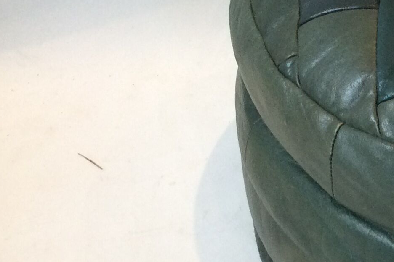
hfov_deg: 20.6
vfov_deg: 14.8
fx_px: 1007
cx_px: 482
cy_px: 175
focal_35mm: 92
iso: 125
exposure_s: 1/25
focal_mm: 3.3
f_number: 2.4
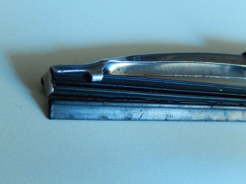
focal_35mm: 58
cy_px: 92
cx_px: 123
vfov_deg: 25.2
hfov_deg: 33.2
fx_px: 412
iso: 400
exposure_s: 1/20
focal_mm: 10.4
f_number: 4.6
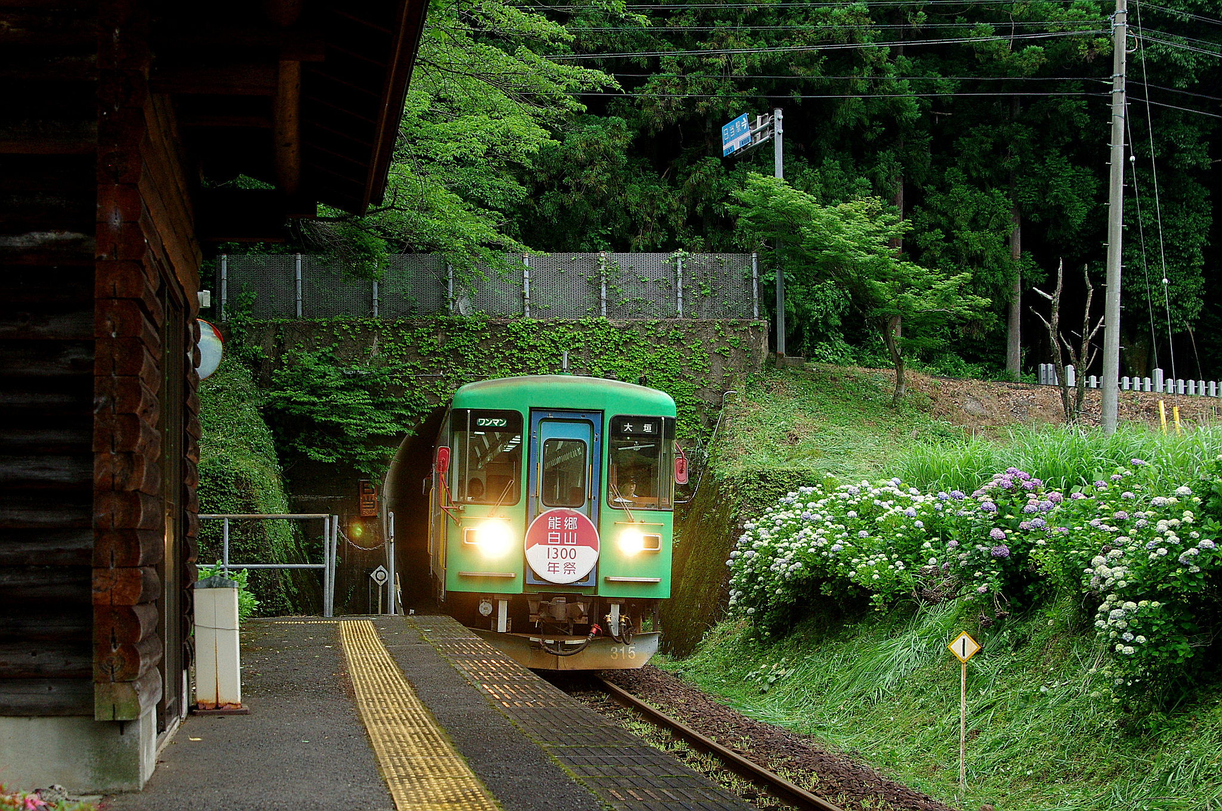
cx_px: 611
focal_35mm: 42
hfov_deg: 46.5
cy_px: 406
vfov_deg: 31.8
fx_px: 1424
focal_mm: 28
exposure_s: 1/200
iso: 640
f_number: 4.5
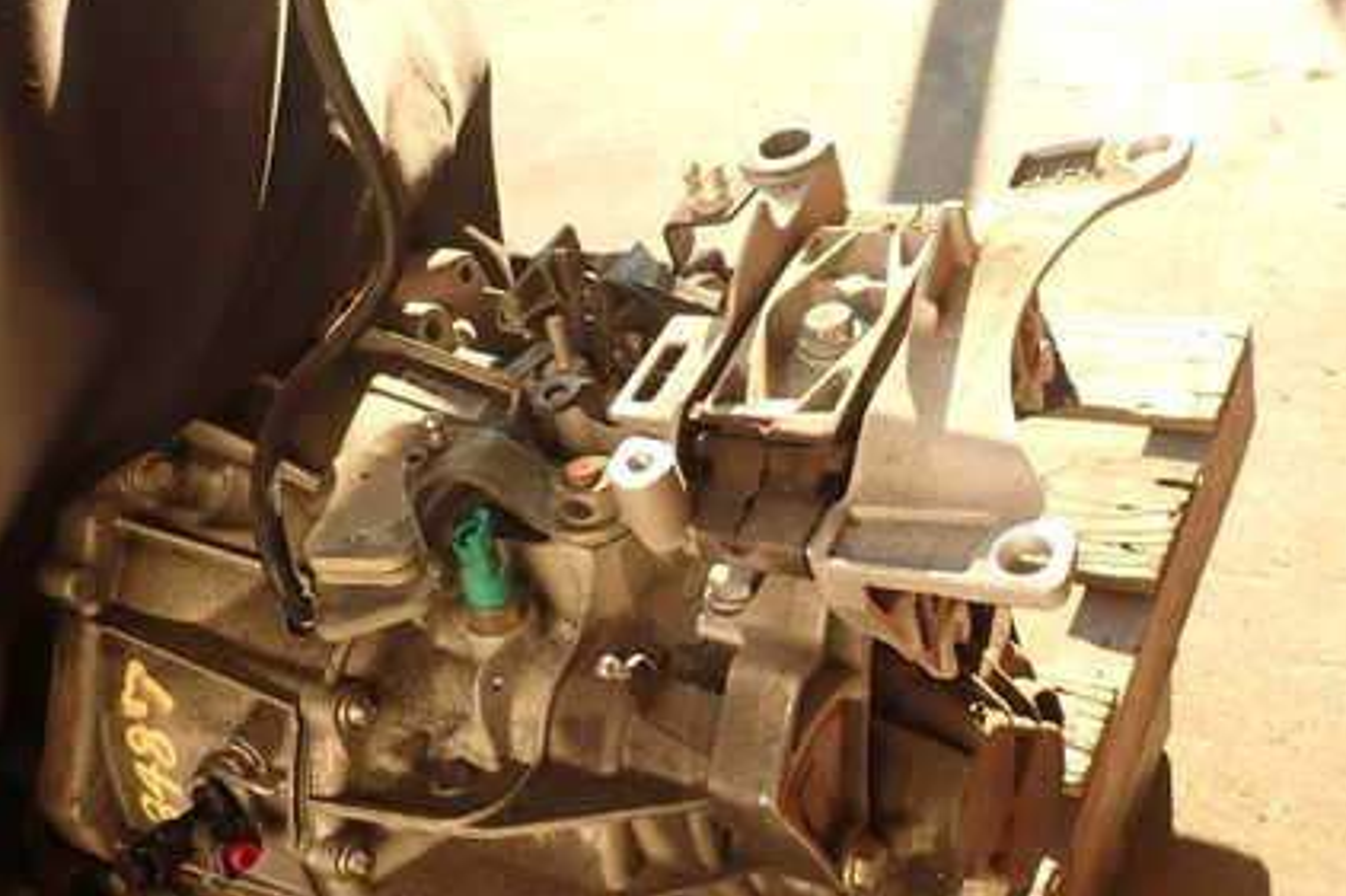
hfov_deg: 51.6
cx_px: 542
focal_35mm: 37
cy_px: 494
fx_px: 1383
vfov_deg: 35.9
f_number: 2.8
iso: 100
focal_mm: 4.5
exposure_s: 1/160
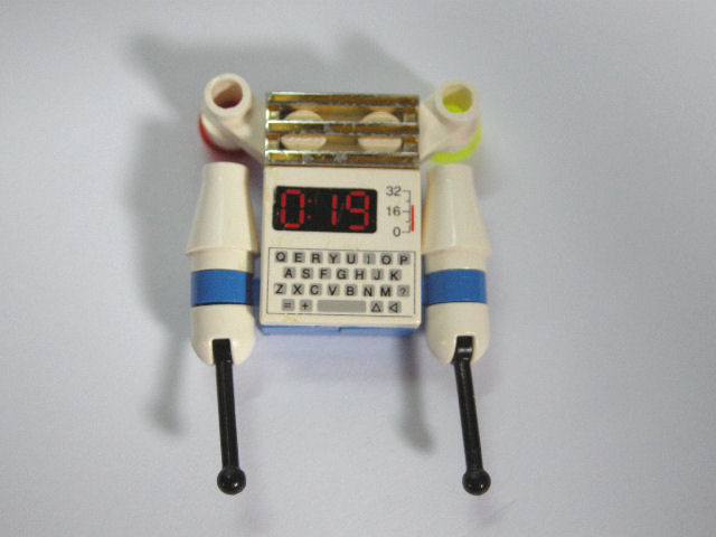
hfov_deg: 40.4
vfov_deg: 30.9
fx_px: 972
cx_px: 358
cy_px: 268
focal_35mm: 47
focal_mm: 10.1
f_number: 3.1
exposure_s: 1/66.2
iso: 287
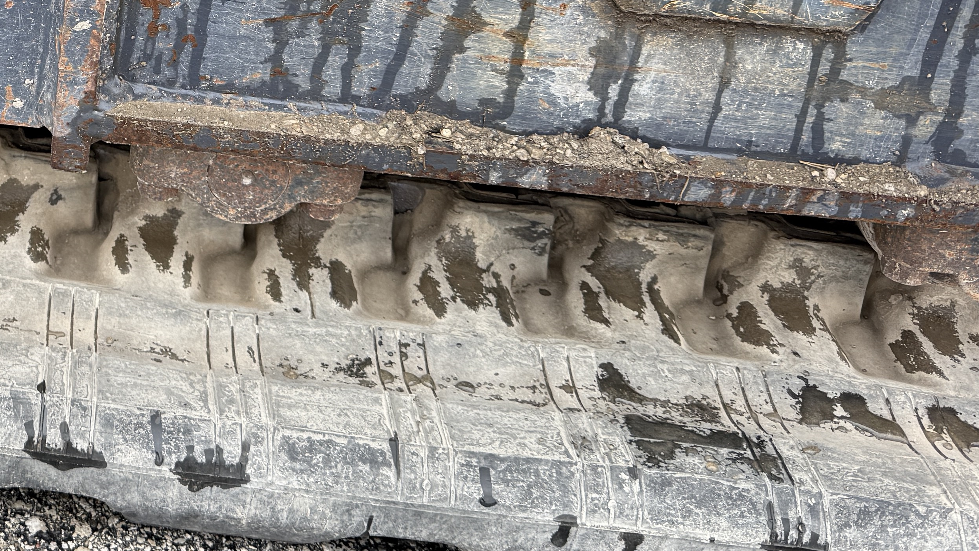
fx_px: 1558
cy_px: -79
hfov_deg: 31.1
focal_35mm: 60
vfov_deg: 19.1
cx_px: -92
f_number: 1.78
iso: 64
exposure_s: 1/169
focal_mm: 6.76
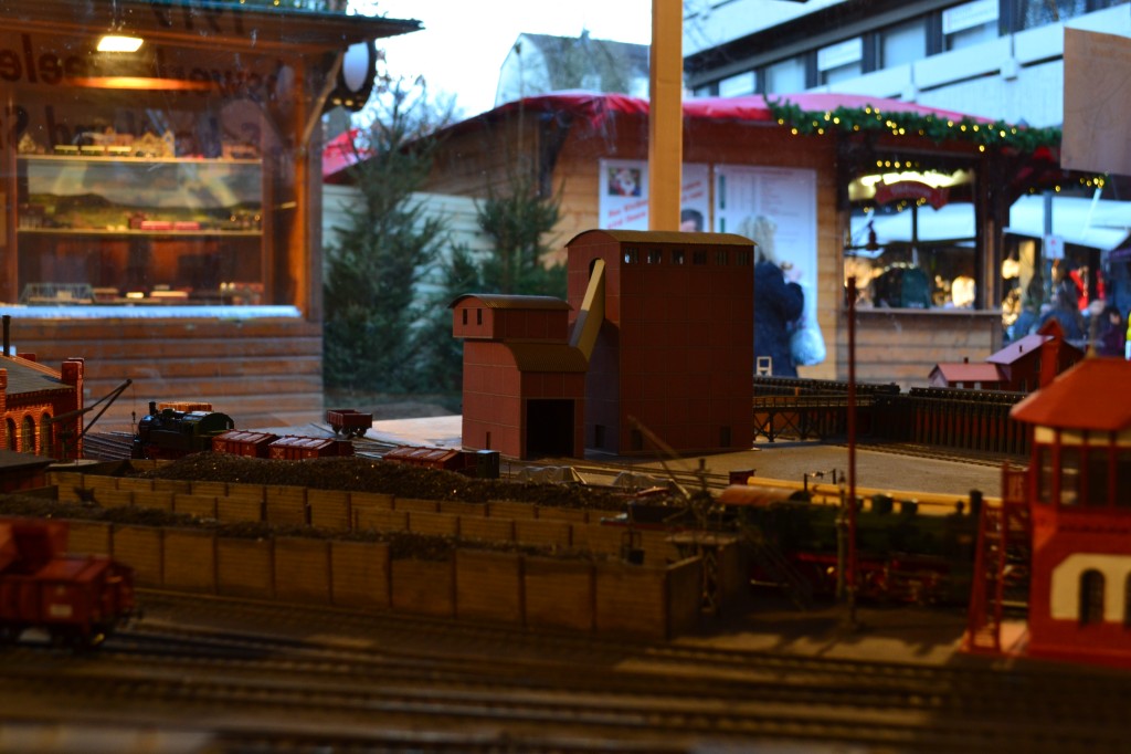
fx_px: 1413
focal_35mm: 45
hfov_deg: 43.6
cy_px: 377
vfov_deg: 29.8
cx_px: 566
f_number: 6.3
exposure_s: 1/15
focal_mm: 30
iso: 400
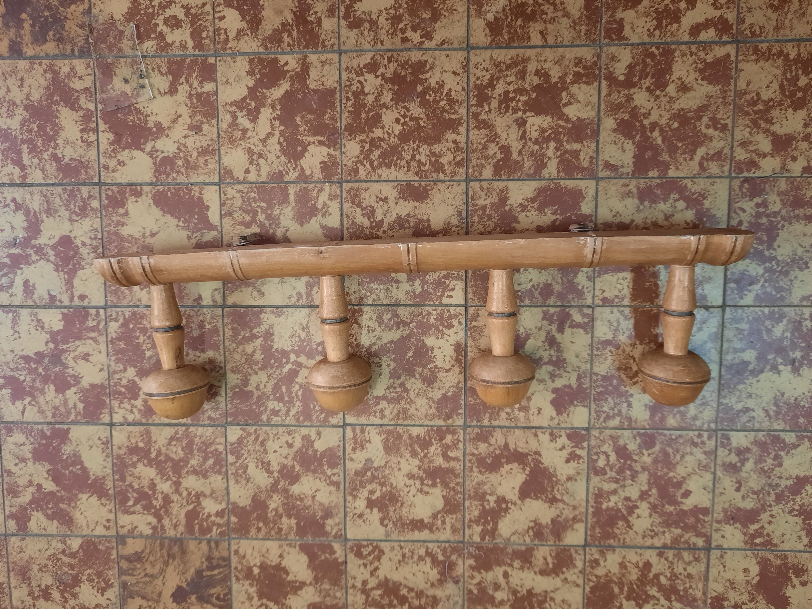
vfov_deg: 54.9
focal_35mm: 25
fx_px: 586
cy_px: 304
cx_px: 406
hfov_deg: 69.4
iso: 320
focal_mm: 4.6
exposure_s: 1/50
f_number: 2
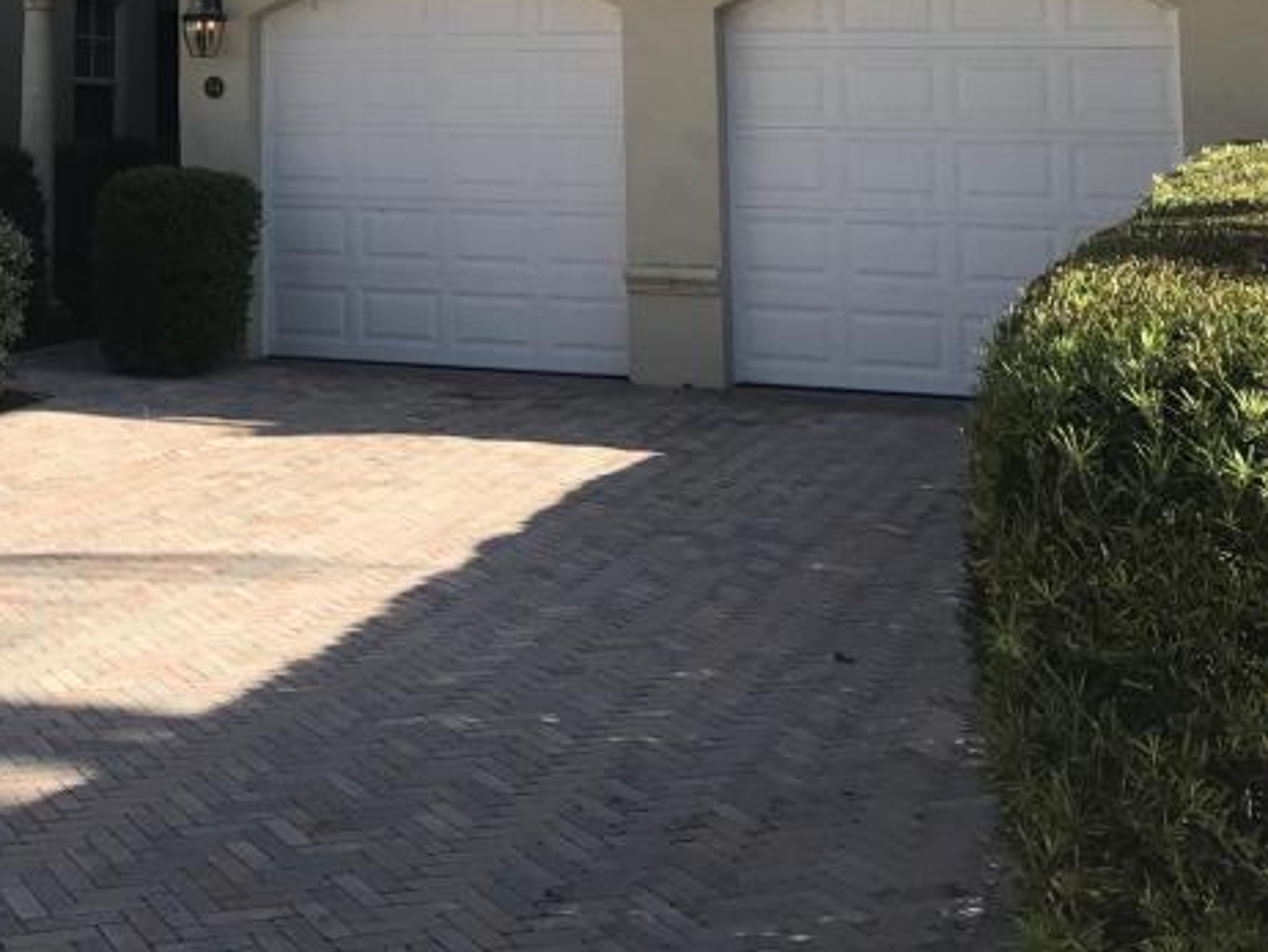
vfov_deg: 22.3
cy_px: -99
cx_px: 121
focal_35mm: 62
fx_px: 2272
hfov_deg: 29.8
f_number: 1.8
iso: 20
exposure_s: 1/1497
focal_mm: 3.99
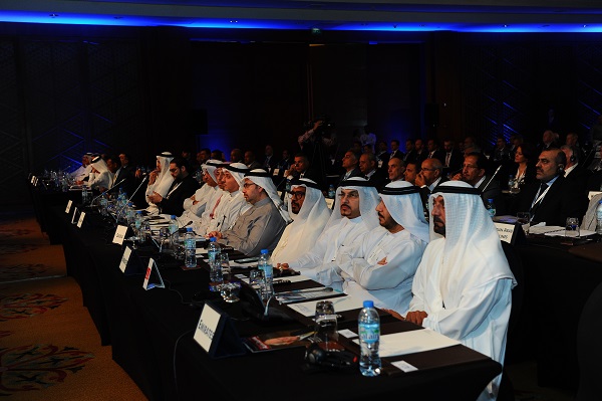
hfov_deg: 43.6
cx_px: 301
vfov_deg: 29.8
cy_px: 200
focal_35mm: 45
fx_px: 752
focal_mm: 45
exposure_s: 1/125
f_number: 4
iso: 2000
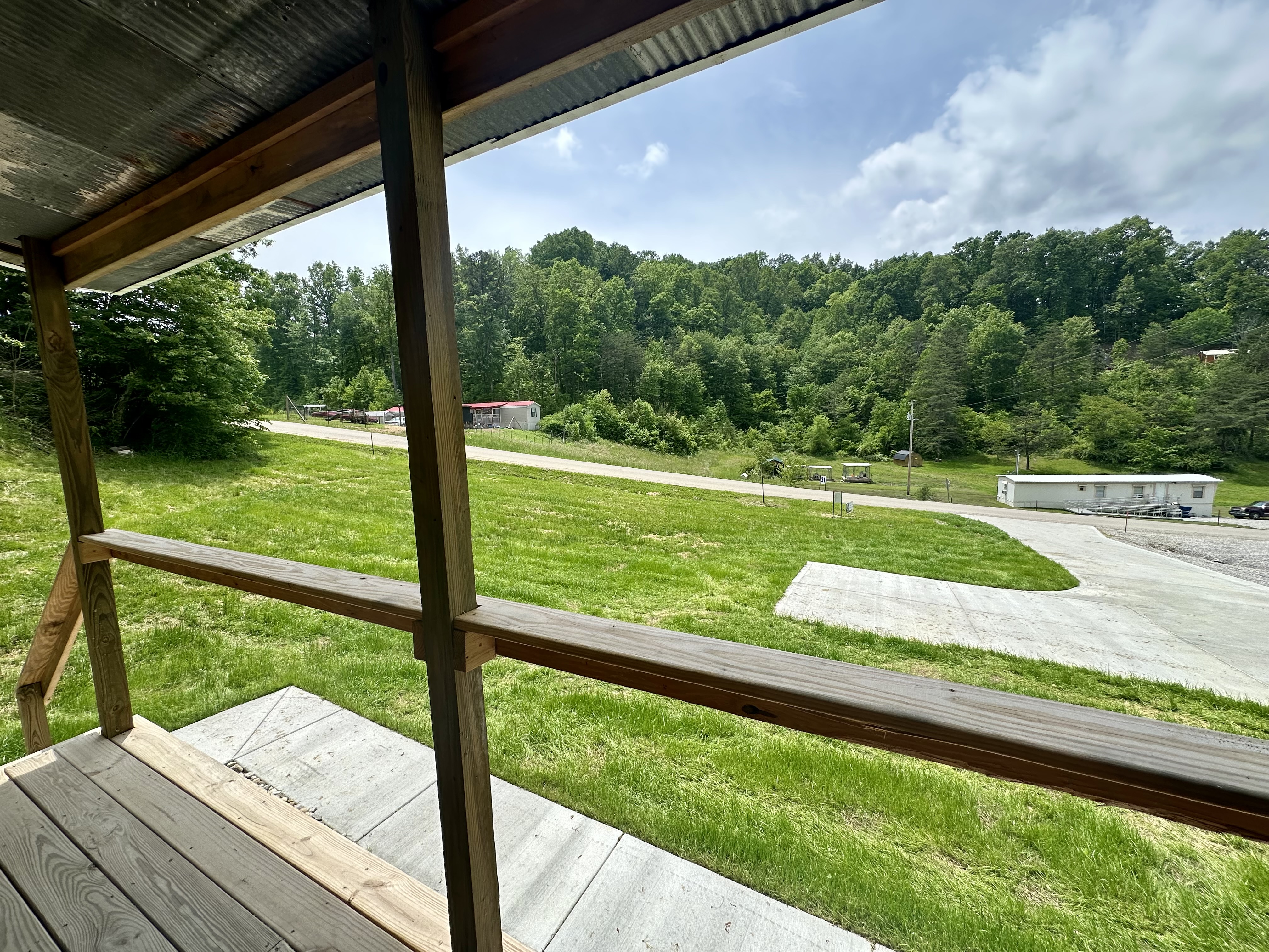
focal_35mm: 14
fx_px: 513
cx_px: 634
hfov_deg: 102.1
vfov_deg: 85.7
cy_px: 476
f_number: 2.2
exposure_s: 1/1221
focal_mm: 2.22
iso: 40
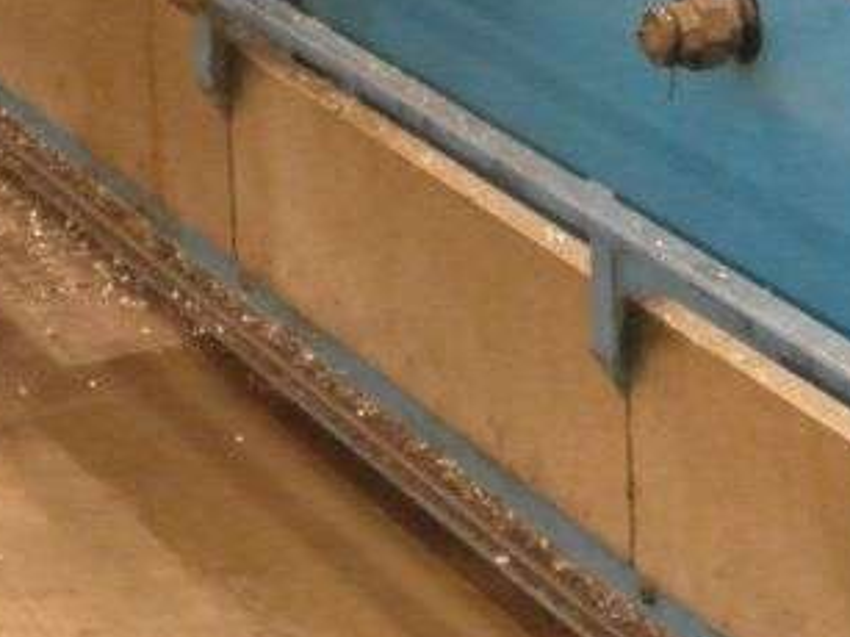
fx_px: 4295
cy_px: -515
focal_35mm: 175
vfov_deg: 8.2
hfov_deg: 11.3
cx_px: 579
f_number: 3.2
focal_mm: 7.5
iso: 800
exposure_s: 1/45
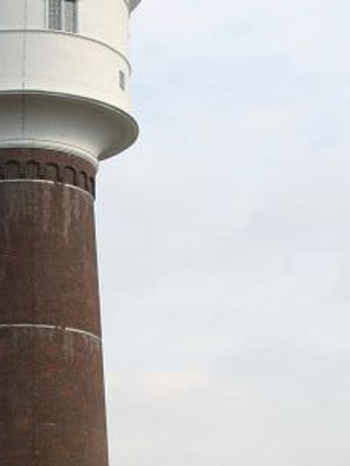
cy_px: 245
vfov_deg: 16.0
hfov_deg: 12.0
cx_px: 22
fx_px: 1657
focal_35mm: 123
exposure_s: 1/678
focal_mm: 9.29
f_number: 4
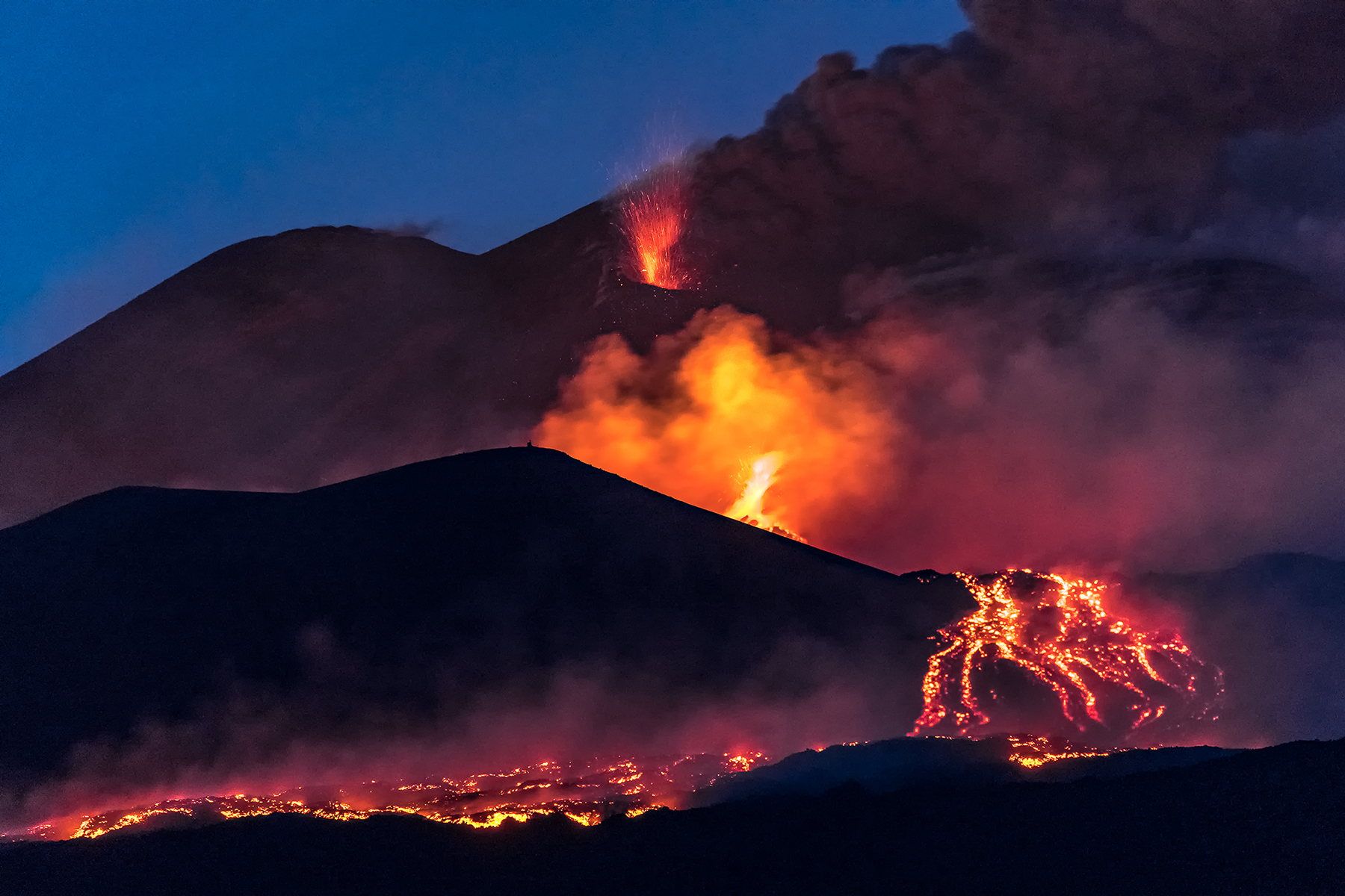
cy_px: 448
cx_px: 672
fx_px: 16811
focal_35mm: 450
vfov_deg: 3.1
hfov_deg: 4.6
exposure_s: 1/4
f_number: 6.3
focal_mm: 450
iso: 3200
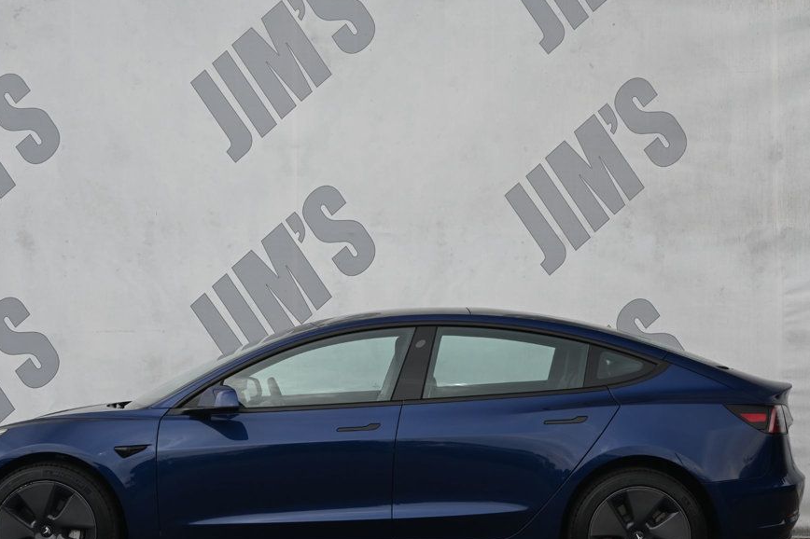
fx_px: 1790
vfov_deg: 17.1
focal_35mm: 80
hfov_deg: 25.5
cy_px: 310
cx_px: 354
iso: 220
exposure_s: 1/250
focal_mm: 45
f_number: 6
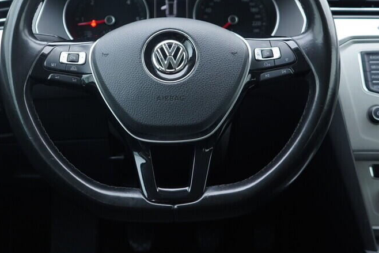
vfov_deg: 24.0
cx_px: 178
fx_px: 590
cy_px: 66
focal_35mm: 56
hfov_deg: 35.6
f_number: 2.8
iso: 200
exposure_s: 1/40
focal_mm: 24
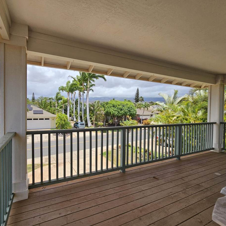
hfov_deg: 86.8
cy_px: 115
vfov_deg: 87.4
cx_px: 95
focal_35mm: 16
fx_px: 118
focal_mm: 2.2
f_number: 2.2
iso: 50
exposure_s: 1/1343
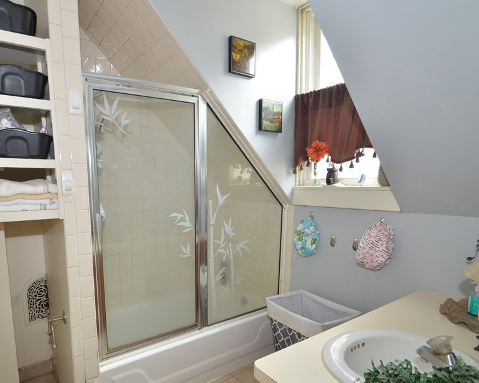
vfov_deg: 67.6
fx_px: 284
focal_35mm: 20
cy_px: 223
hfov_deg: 79.5
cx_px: 194
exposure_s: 1/15
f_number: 5.6
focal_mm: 10
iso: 400
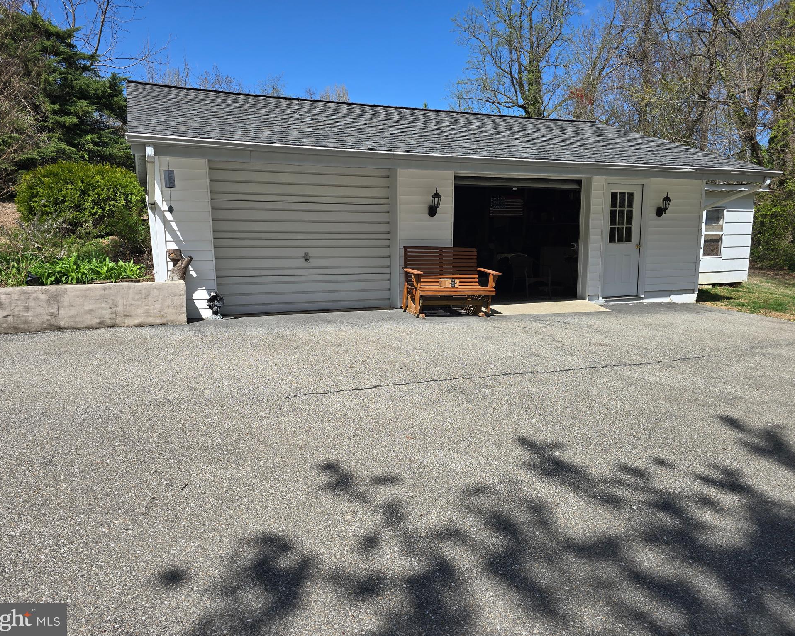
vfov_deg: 58.8
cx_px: 388
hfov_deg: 70.3
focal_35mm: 24
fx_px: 565
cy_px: 318
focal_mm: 6.3
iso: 12
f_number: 1.7
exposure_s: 1/832
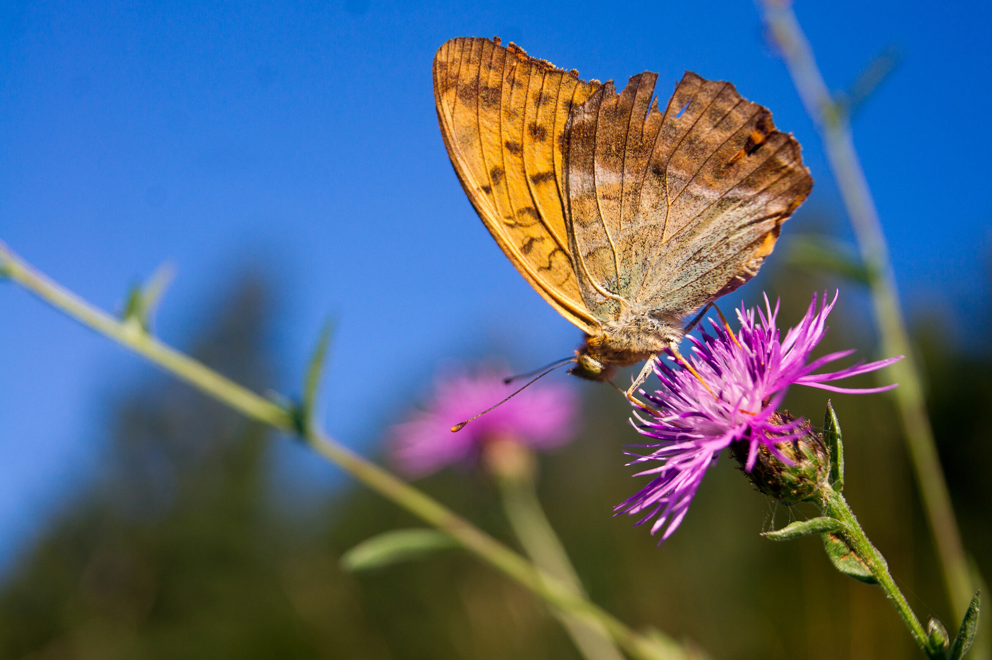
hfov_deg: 24.6
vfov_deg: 16.5
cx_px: 496
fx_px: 2272
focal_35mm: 82
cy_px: 330
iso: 200
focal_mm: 55
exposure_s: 1/500
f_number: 5.6
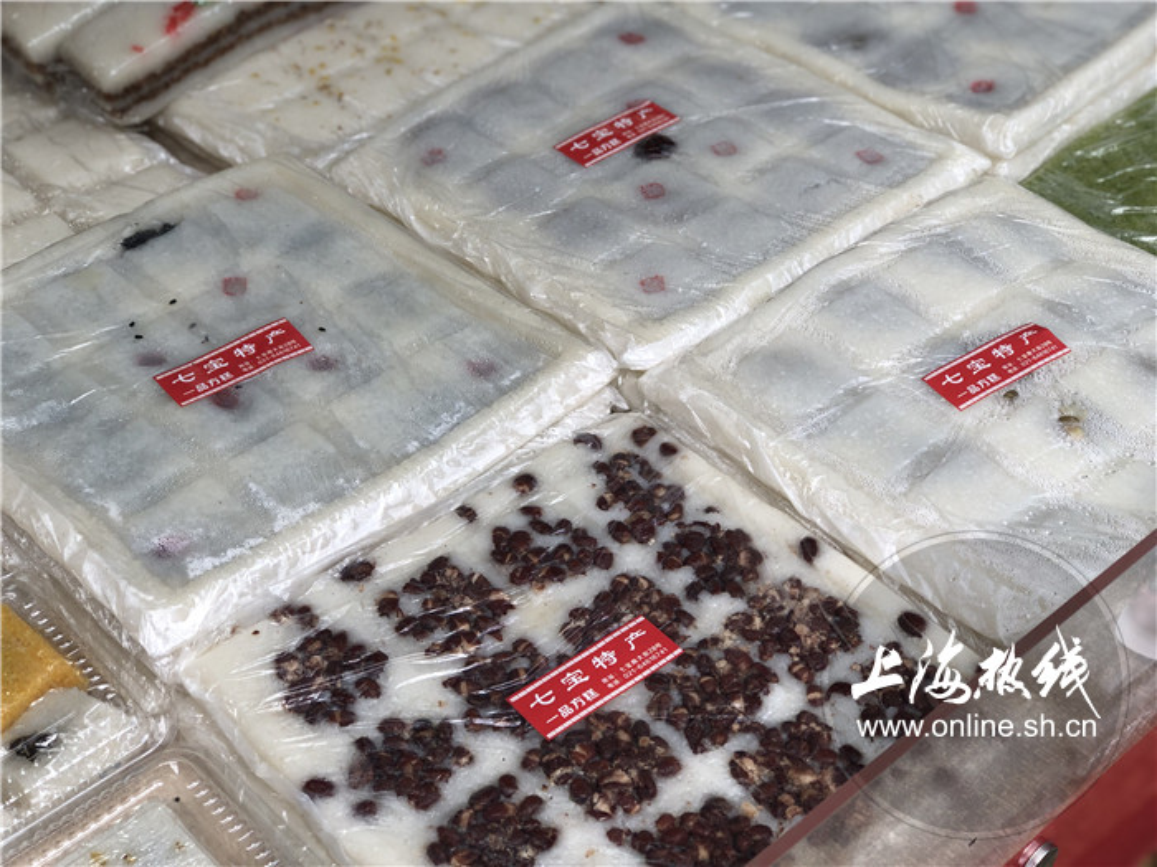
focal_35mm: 57
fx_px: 1905
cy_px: 434
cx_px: 578
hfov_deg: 33.8
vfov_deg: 25.7
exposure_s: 1/136
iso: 20
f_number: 2.8
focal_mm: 6.6
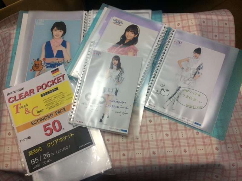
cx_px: 121
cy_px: 90
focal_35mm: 29
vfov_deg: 48.2
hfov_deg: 61.7
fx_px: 203
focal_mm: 4.15
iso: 80
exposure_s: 1/33
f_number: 2.2
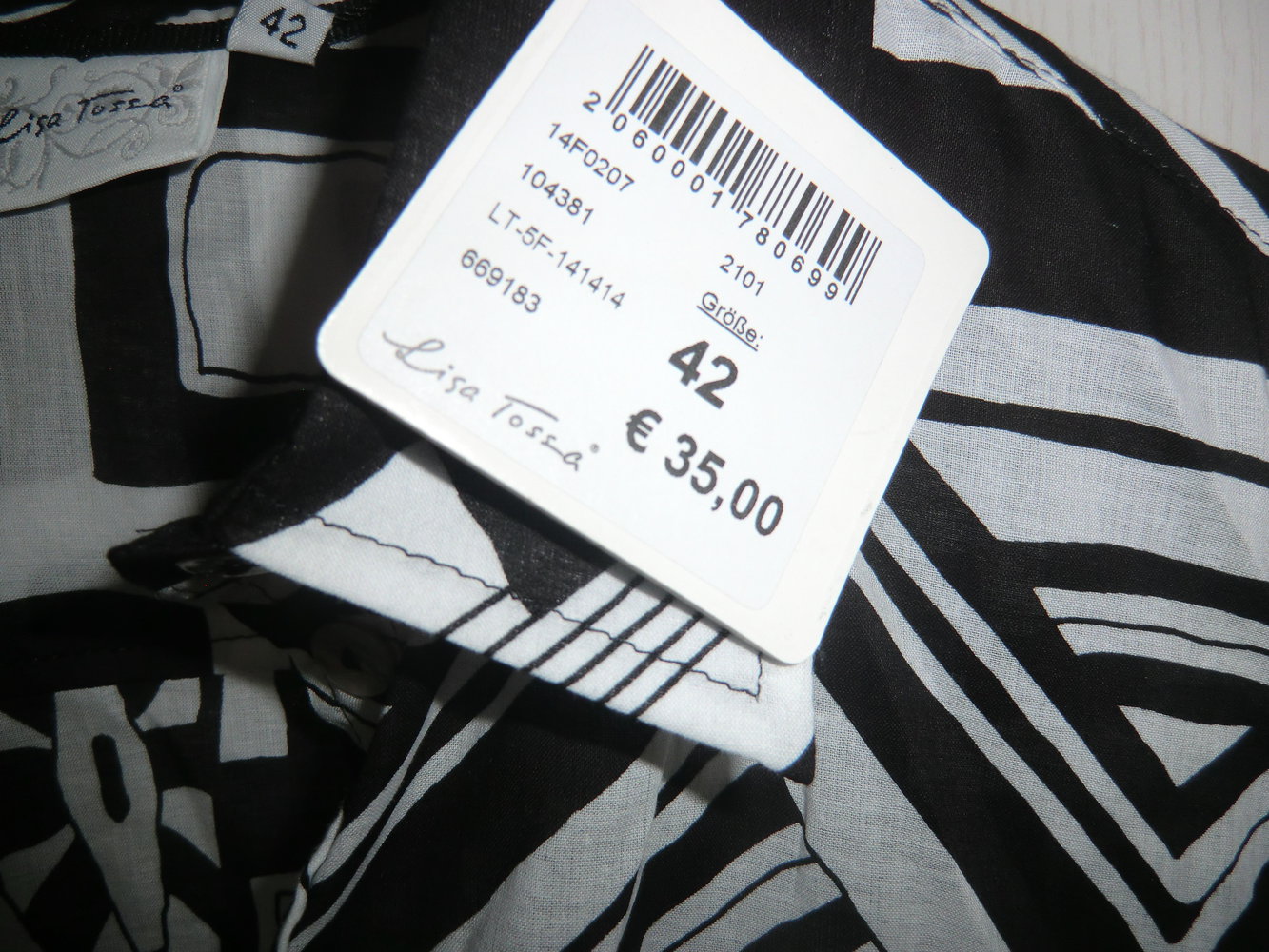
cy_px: 476
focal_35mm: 24
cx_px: 634
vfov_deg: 56.8
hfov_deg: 71.6
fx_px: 880
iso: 100
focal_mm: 4.3
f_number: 3.2
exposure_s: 1/20
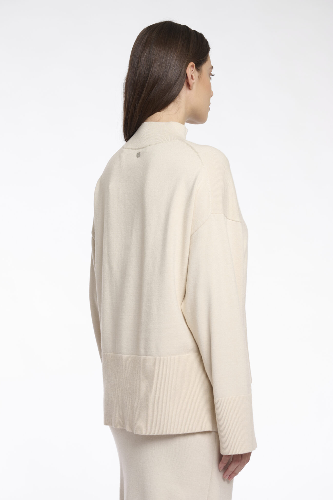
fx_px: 1249
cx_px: 166
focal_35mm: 90
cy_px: 250
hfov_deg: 15.2
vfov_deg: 22.6
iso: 125
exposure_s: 1/200
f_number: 8
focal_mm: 90
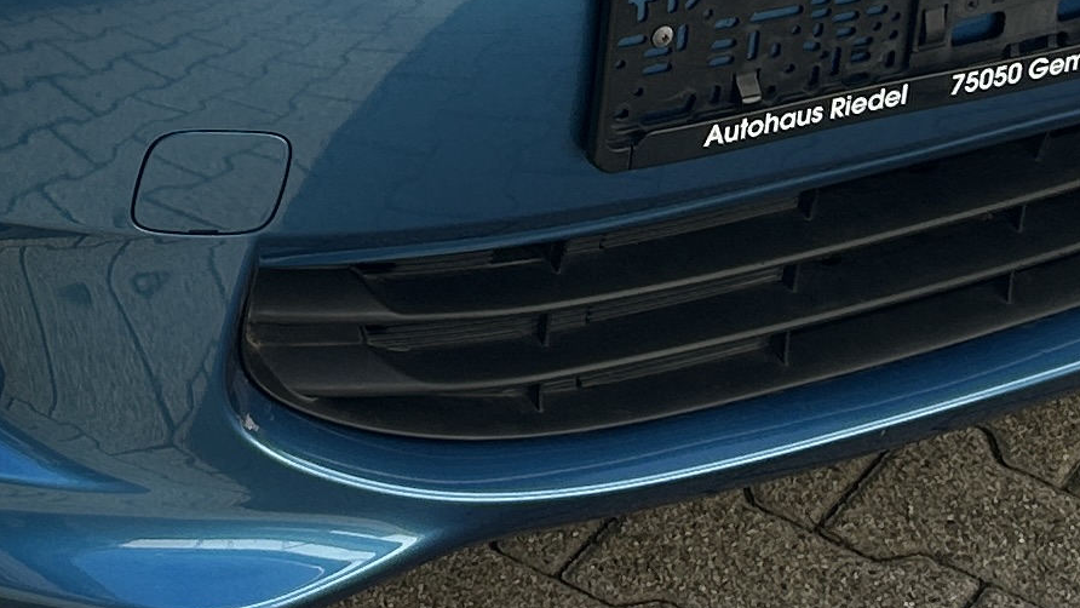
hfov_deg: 16.2
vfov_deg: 9.0
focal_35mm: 128
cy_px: -578
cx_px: -137
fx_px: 3666
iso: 50
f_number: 1.5
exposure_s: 1/1395
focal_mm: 5.7
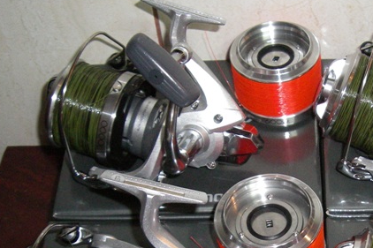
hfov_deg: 26.4
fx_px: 777
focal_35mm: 75
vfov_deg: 18.0
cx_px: 312
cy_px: 195
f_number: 2.7
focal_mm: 6.2
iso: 400
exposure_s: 1/50
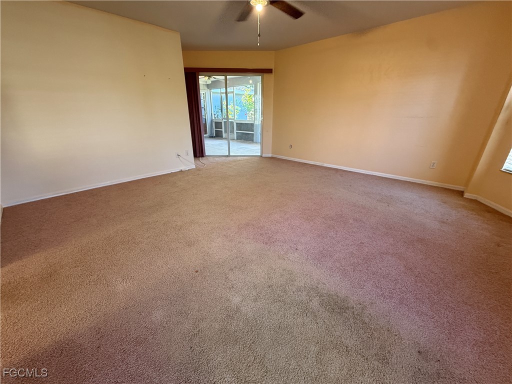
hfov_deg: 102.1
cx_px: 256
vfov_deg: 85.7
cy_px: 192
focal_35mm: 14
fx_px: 207
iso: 250
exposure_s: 1/60
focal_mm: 2.22
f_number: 2.2
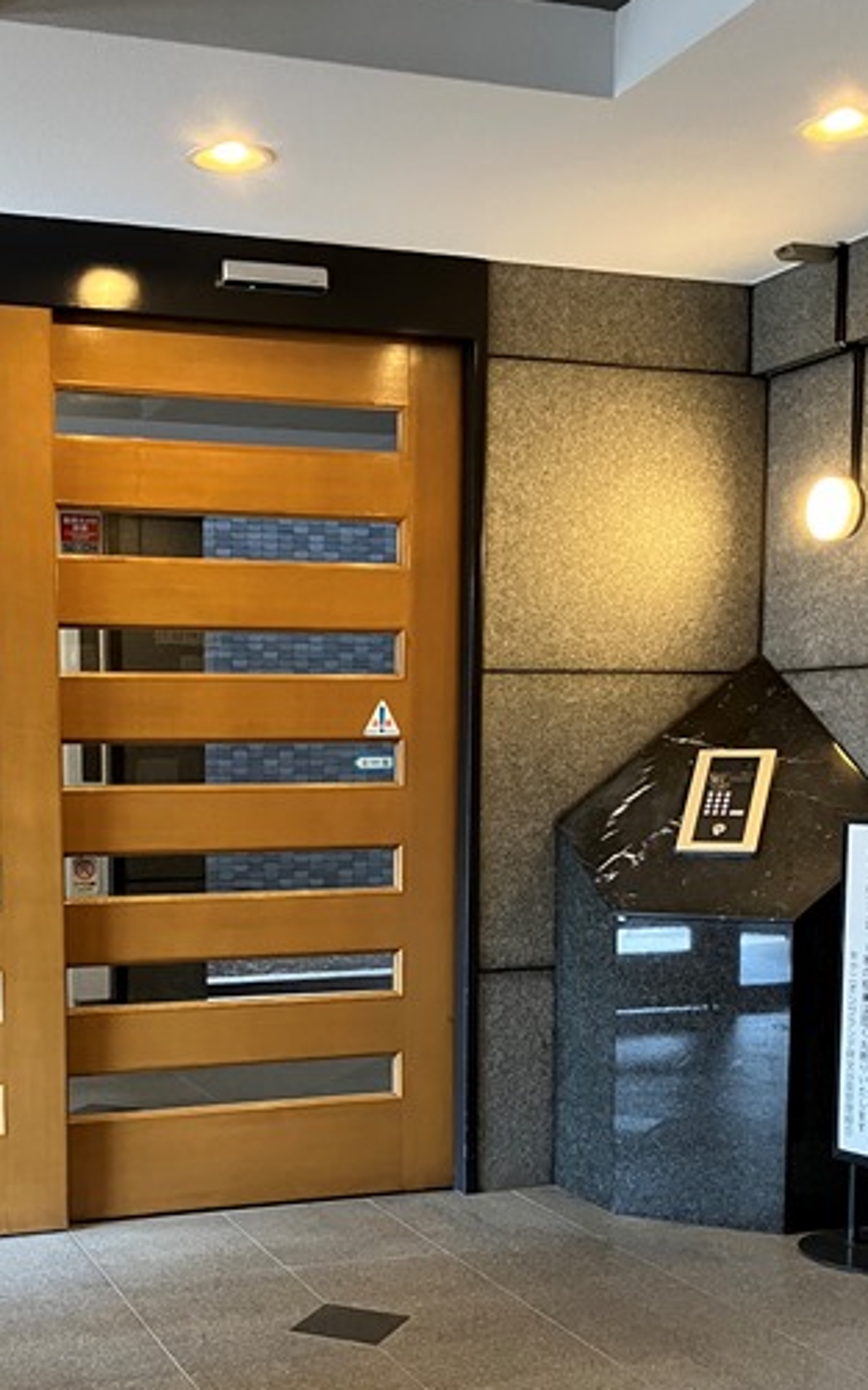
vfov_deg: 43.6
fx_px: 1704
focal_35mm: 45
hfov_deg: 28.2
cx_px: 233
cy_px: 952
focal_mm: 3.99
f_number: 1.8
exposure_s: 1/50
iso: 250
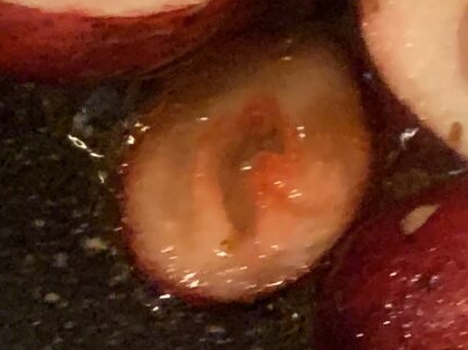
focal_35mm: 159
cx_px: 1191
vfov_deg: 8.3
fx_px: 2149
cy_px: -601
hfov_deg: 10.4
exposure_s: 1/100
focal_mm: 4.25
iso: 500
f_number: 1.8
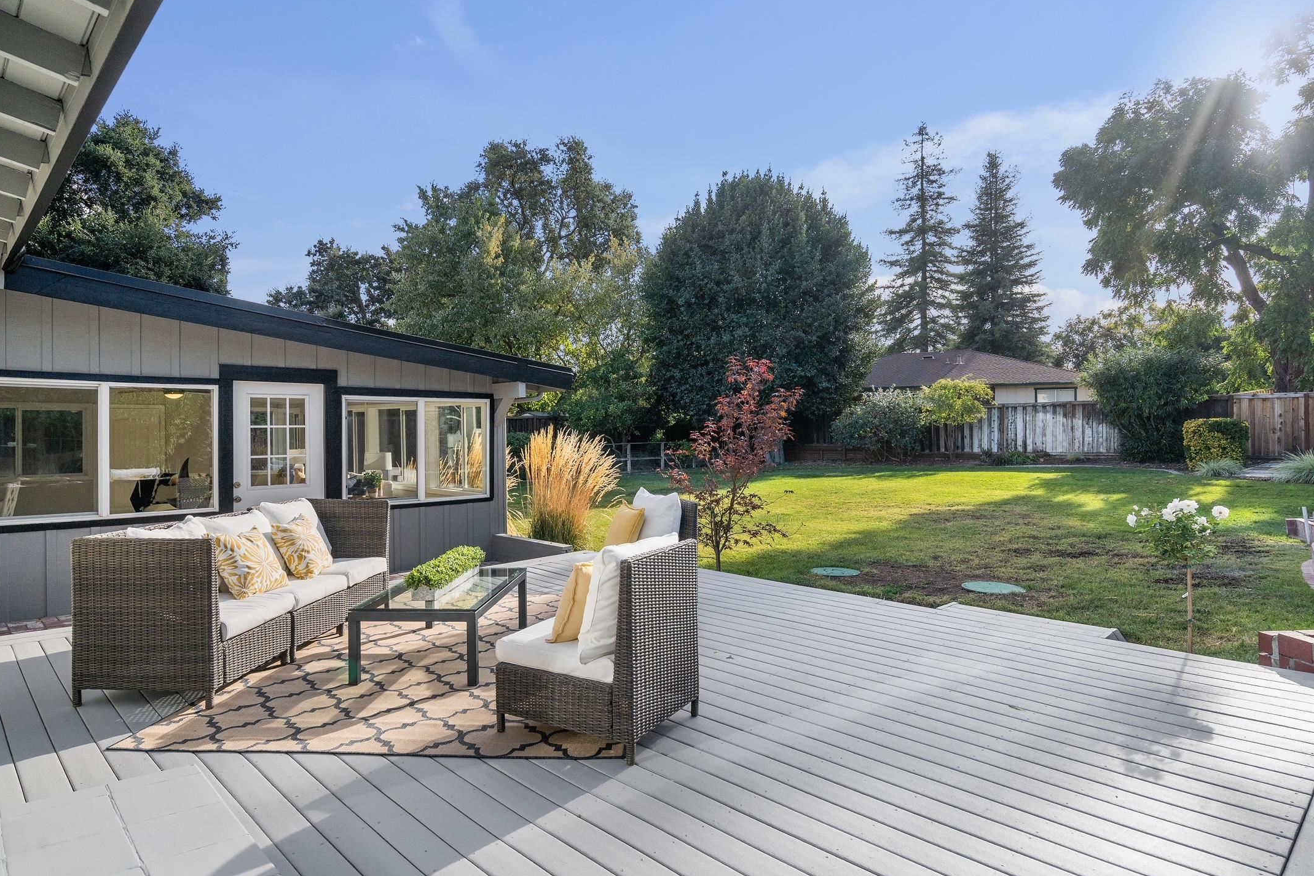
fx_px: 730
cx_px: 639
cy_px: 457
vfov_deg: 61.9
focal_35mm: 20
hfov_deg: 84.0
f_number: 8
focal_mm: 19
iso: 400
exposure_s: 1/640
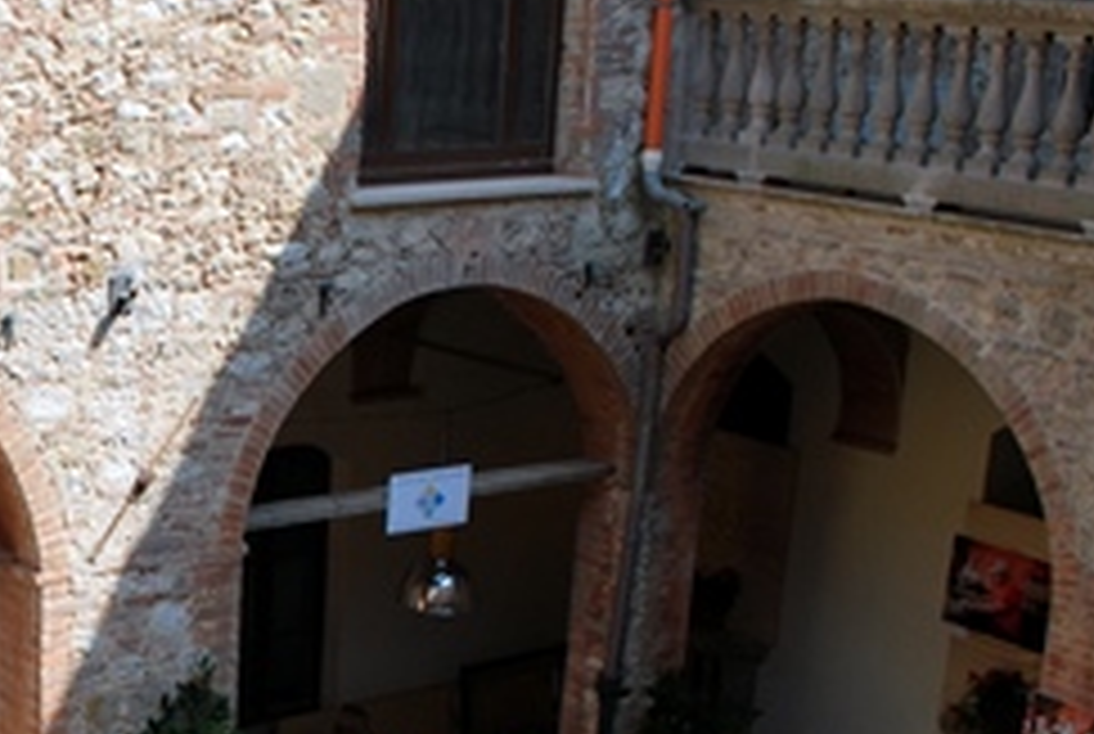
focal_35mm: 71
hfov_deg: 26.4
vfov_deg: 18.9
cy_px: 675
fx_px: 2162
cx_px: -86
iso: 200
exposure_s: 1/125
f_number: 9
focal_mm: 18
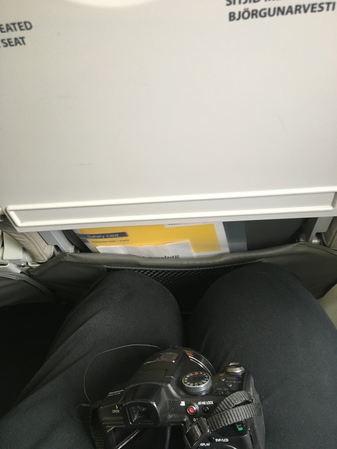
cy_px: 224
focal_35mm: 29
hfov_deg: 48.2
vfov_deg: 61.7
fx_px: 376
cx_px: 168
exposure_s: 1/33
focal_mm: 4.15
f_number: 2.2
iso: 160
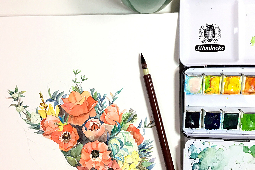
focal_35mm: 41
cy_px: 86
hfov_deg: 47.4
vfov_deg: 32.6
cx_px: 129
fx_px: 290
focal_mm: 4.15
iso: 32
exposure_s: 1/17
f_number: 2.2
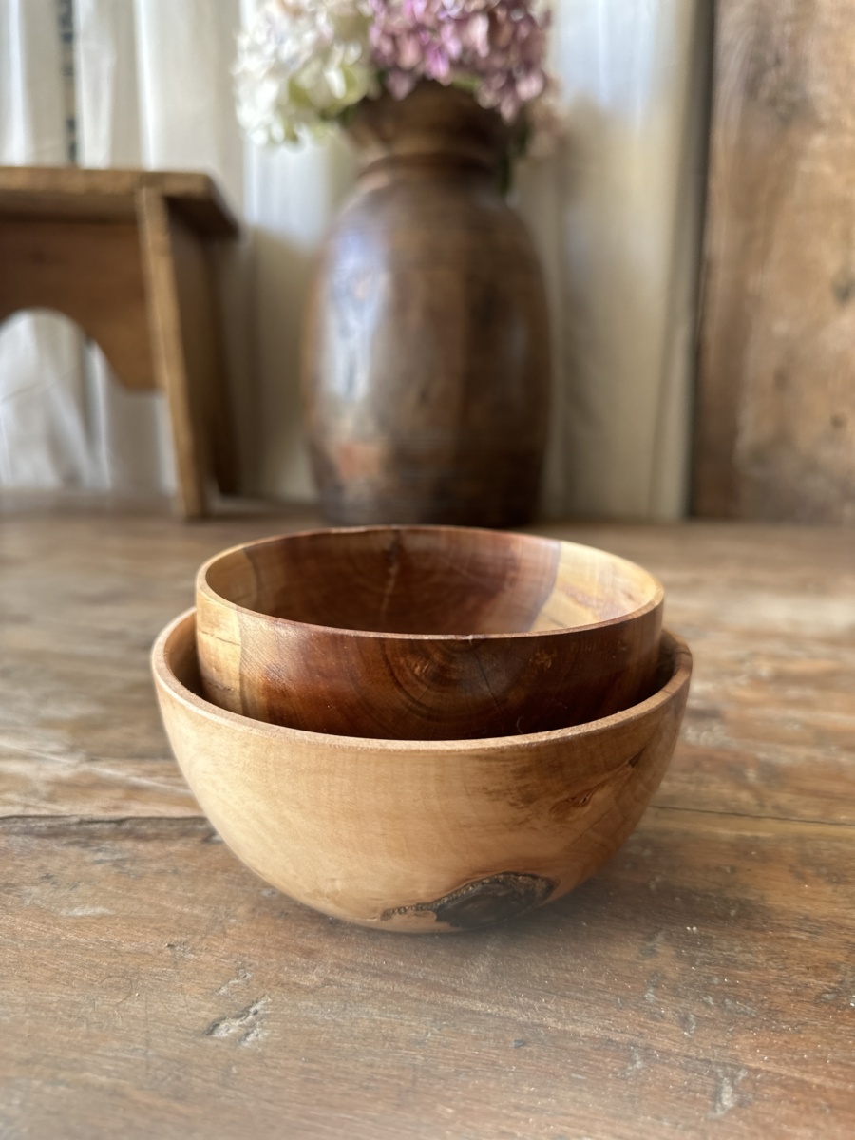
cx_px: 428
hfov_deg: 56.8
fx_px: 790
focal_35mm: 24
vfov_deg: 71.6
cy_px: 570
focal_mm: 6.86
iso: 100
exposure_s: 1/121
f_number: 1.78
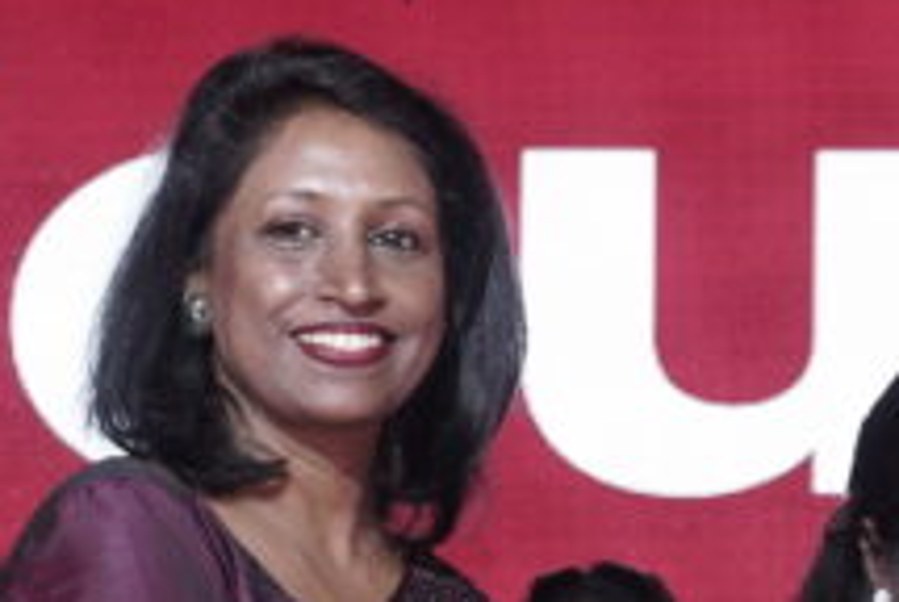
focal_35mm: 499
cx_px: 1037
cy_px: 813
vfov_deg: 2.8
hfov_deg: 4.1
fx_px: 12478
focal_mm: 105
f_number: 7.1
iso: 1600
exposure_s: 1/160
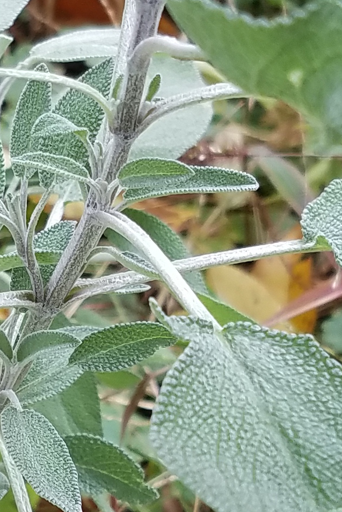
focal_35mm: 115
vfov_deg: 17.8
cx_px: -4
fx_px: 1639
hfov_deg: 11.8
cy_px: 321
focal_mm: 4.2
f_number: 1.7
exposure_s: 1/119
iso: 50
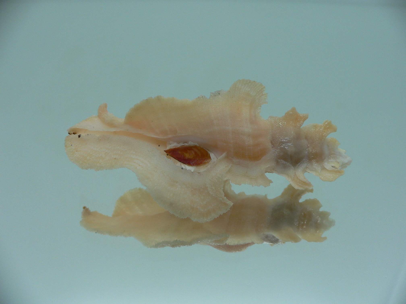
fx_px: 411
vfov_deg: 40.7
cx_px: 203
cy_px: 152
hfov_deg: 52.6
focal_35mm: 35
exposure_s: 1/60
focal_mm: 4.6
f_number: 2.8
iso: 80
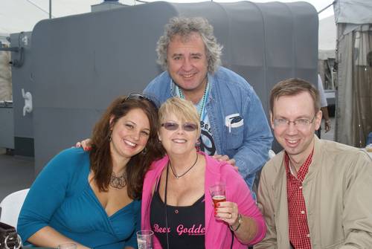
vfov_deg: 30.0
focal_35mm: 45
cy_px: 124
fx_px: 466
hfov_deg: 43.5
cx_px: 186
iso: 125
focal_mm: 30
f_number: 8
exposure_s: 1/80
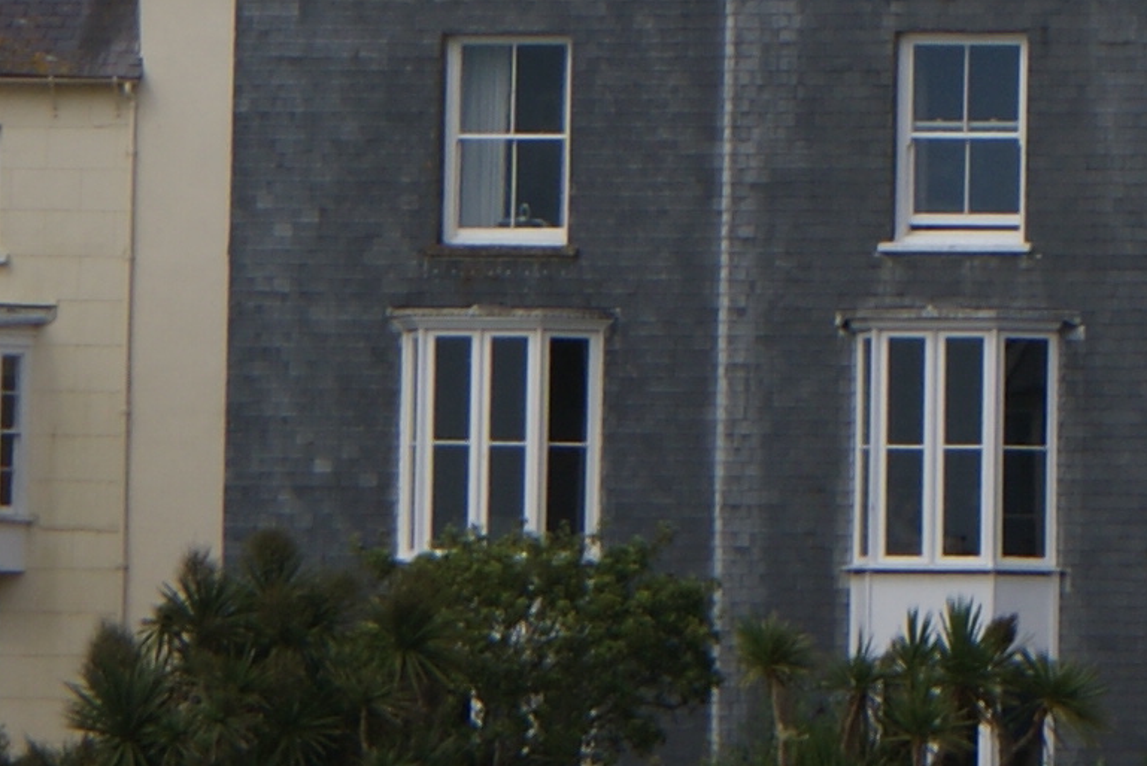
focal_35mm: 529
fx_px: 16867
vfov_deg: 2.6
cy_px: -711
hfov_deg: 3.9
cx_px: 1275
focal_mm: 70
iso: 100
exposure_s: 1/250
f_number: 13
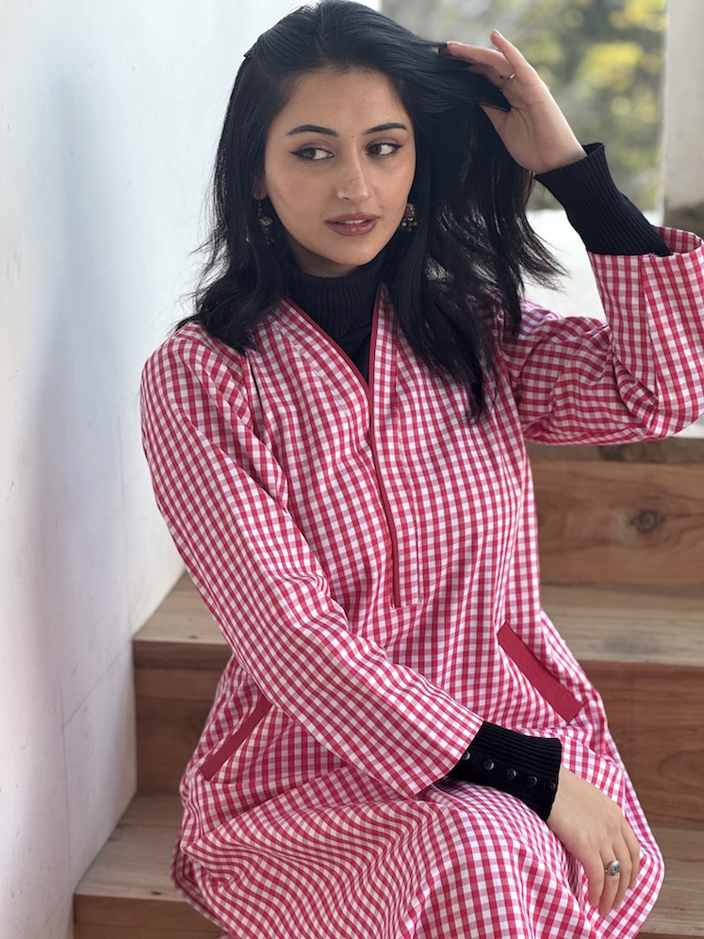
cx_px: 352
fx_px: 2088
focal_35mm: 77
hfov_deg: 19.1
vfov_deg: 25.3
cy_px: 470
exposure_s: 1/99
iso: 160
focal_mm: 9
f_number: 2.8
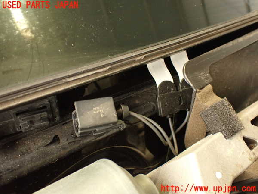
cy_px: 97
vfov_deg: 44.2
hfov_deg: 56.8
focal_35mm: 32
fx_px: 239
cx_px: 129
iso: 400
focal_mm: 5.79
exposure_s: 1/30
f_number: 2.4
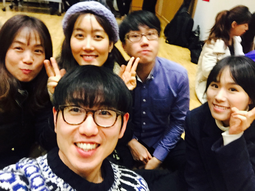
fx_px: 228
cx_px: 128
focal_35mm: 31
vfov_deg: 45.4
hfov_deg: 58.4
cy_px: 96
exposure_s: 1/15
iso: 400
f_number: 2.2
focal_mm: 2.65
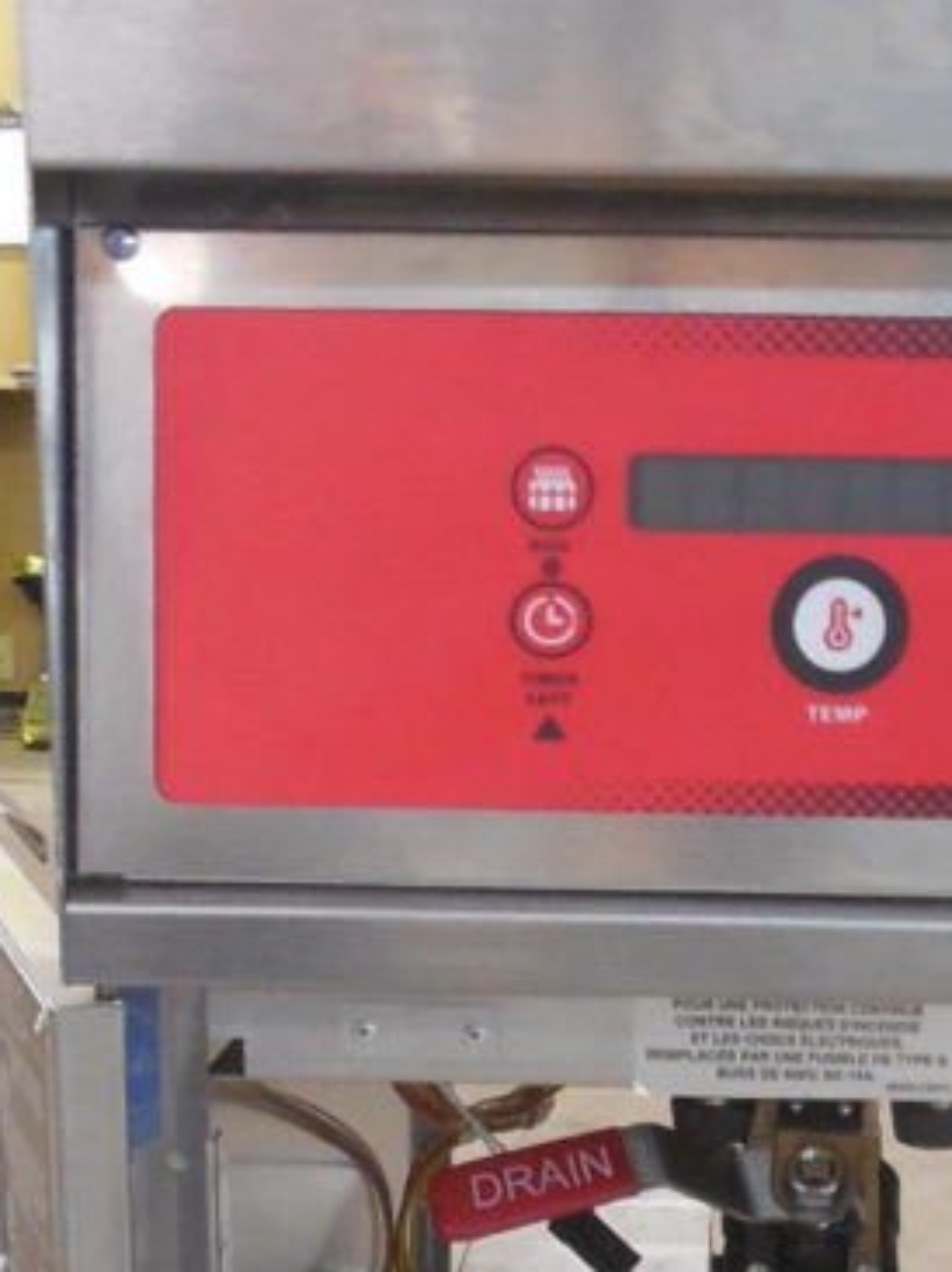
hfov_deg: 20.8
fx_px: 2570
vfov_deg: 27.1
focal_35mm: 70
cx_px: 705
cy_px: 1053
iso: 400
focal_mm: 4.5
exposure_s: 1/10
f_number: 3.3
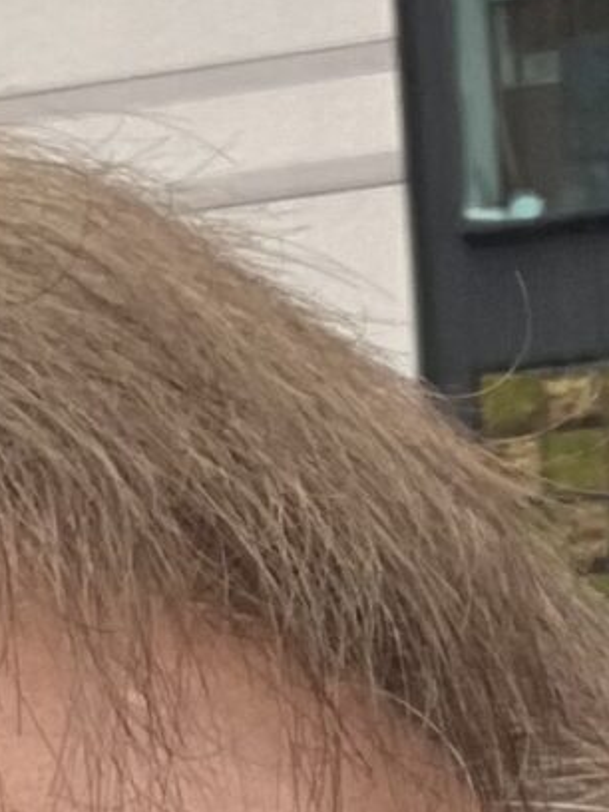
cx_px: 996
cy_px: 1481
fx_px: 4715
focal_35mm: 201
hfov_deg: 7.2
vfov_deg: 9.4
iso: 50
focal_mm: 2.87
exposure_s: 1/121
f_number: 2.2
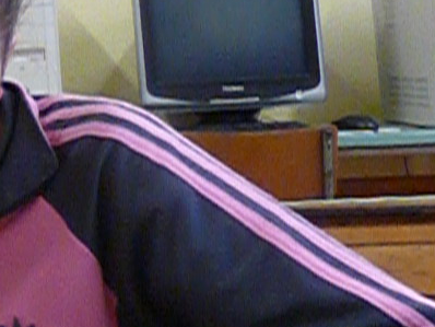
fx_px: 1811
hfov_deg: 11.7
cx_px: -543
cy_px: -59
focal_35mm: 144
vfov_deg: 10.2
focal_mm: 5.1
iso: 800
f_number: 2.8
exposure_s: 1/60
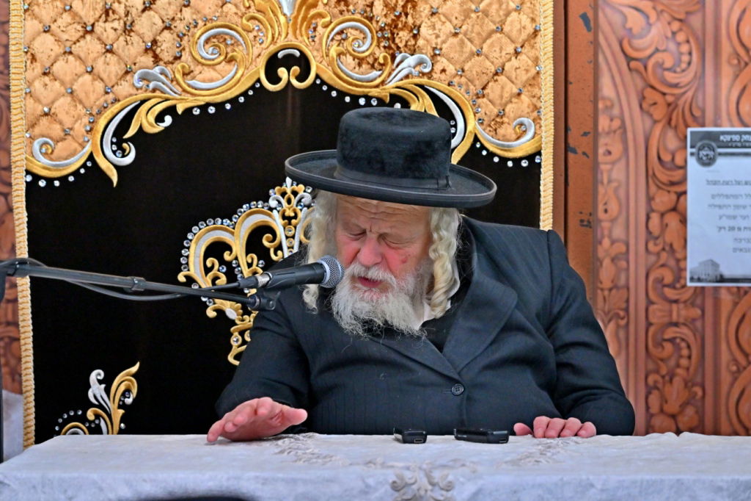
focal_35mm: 180
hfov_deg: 11.4
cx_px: 376
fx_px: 3754
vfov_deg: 7.6
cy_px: 250
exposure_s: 1/320
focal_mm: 120
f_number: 4
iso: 800
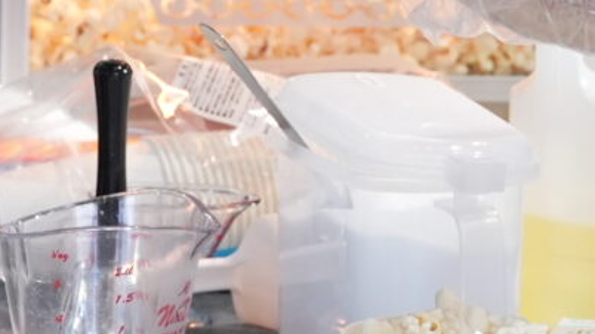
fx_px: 4732
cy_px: -477
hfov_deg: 7.2
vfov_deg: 4.0
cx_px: 410
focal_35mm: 300
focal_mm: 45
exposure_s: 1/100
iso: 1600
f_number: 4
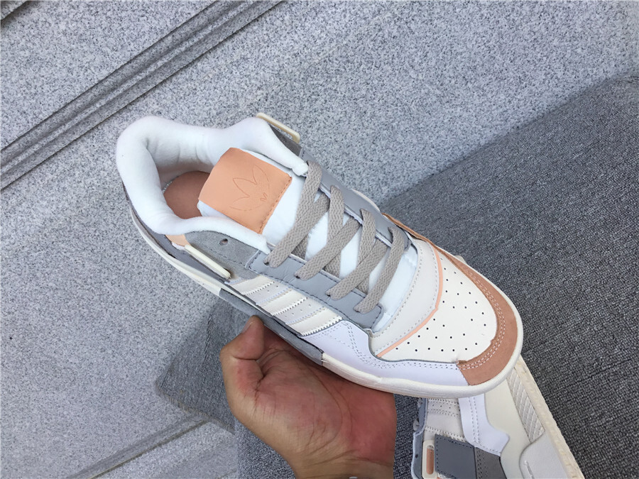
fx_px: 572
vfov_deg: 45.4
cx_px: 320
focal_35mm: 31
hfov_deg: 58.4
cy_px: 240
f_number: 2.4
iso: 25
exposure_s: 1/242
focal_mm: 3.3
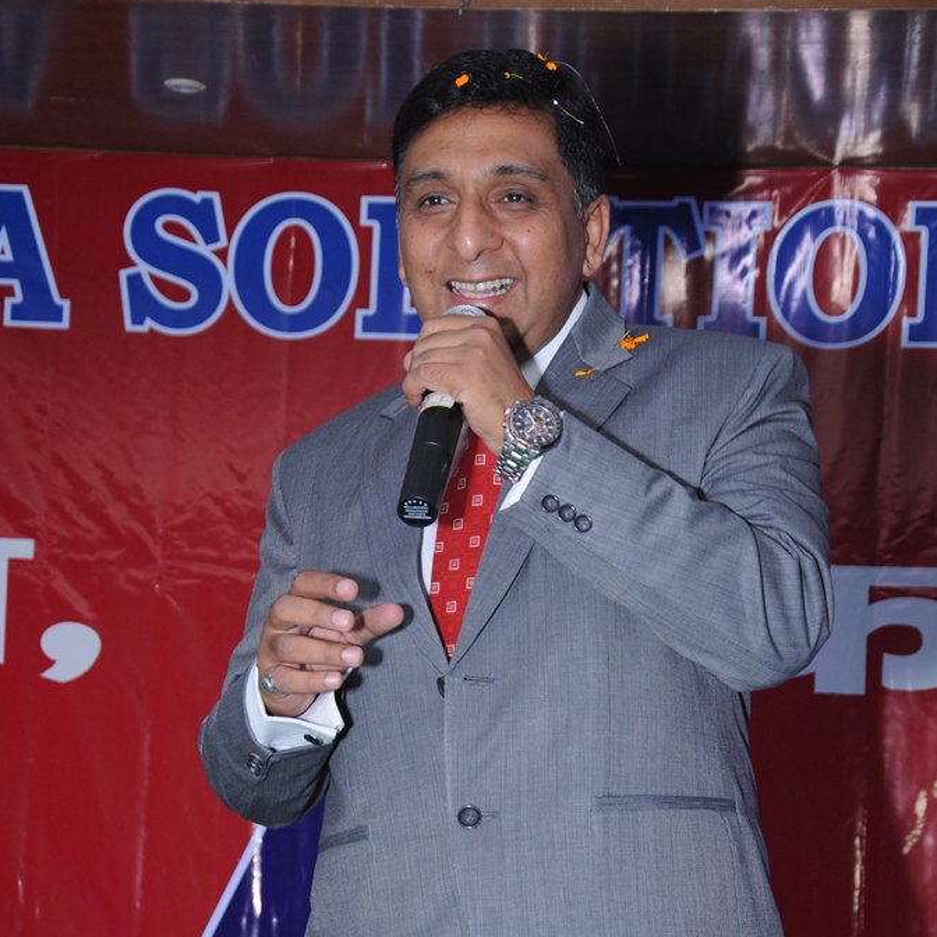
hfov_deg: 17.9
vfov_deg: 17.9
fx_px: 2971
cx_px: 467
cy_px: 626
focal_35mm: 97
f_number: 5
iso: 640
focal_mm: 50
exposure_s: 1/125
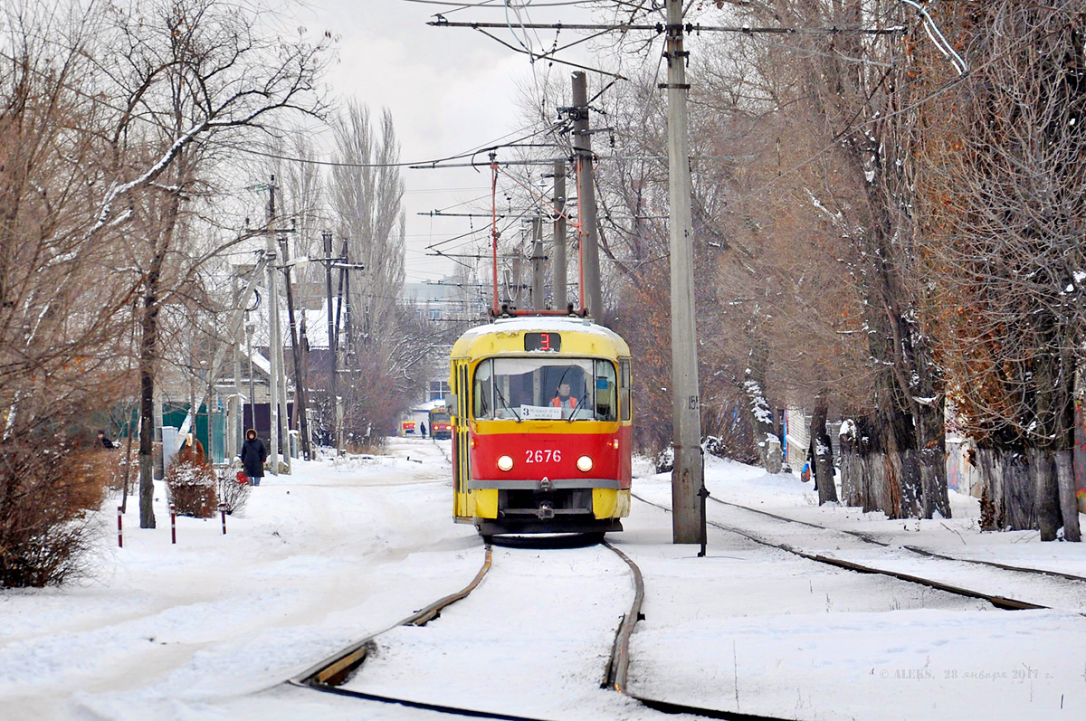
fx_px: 4745
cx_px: 543
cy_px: 360
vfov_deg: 8.7
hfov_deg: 13.1
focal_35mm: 158
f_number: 6.3
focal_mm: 105
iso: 200
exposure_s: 1/320
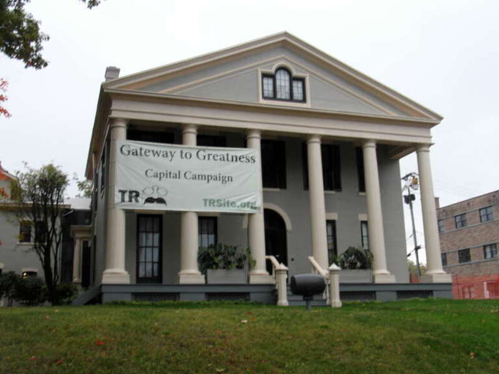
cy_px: 187
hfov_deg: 45.8
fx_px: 591
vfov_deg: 35.1
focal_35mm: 41
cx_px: 250
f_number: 4
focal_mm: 6.8
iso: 80
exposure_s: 1/30
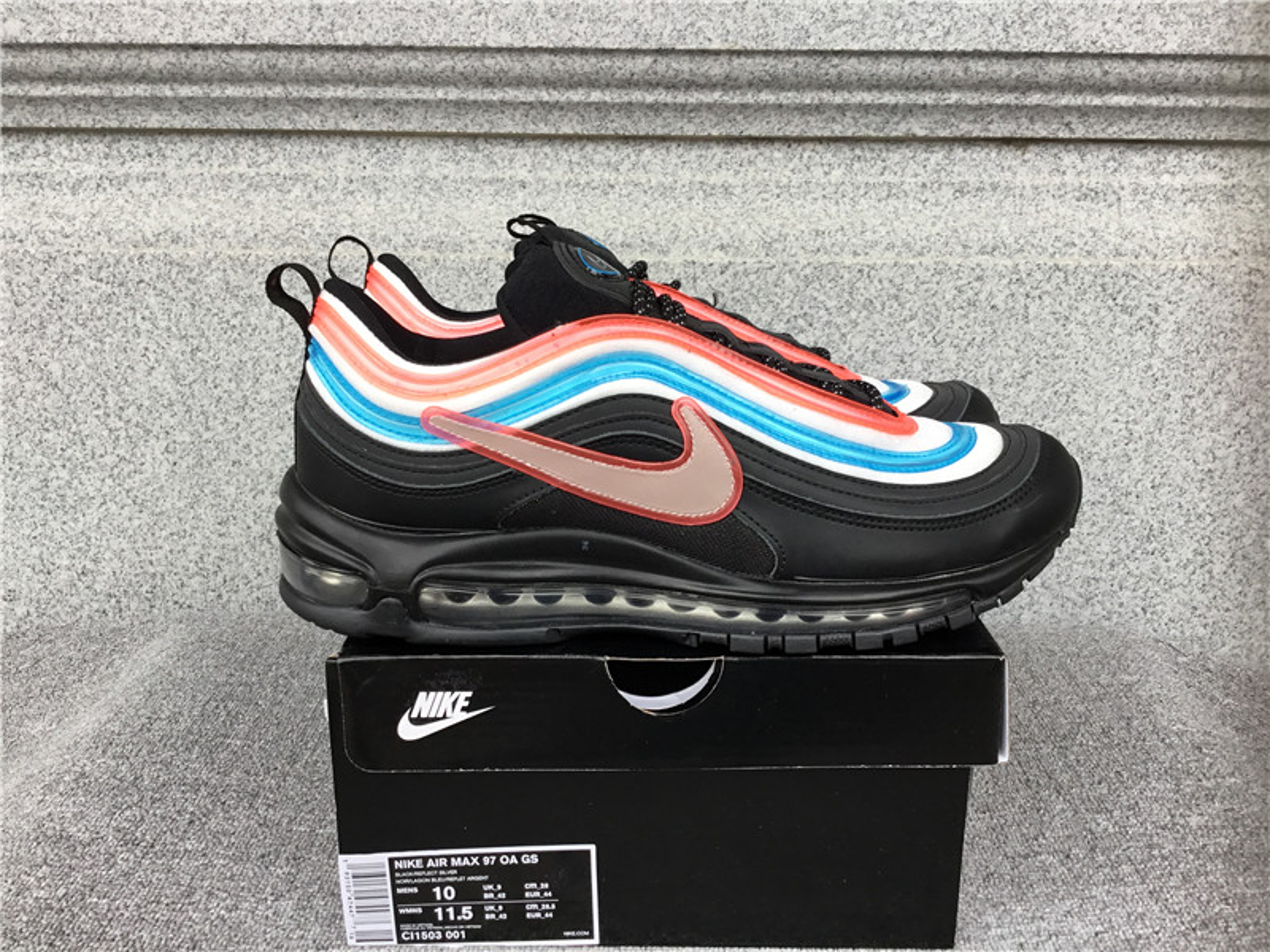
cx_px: 635
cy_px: 476
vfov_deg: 45.4
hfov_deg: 58.4
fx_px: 1137
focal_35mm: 31
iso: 50
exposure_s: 1/100
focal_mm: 3.3
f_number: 2.4
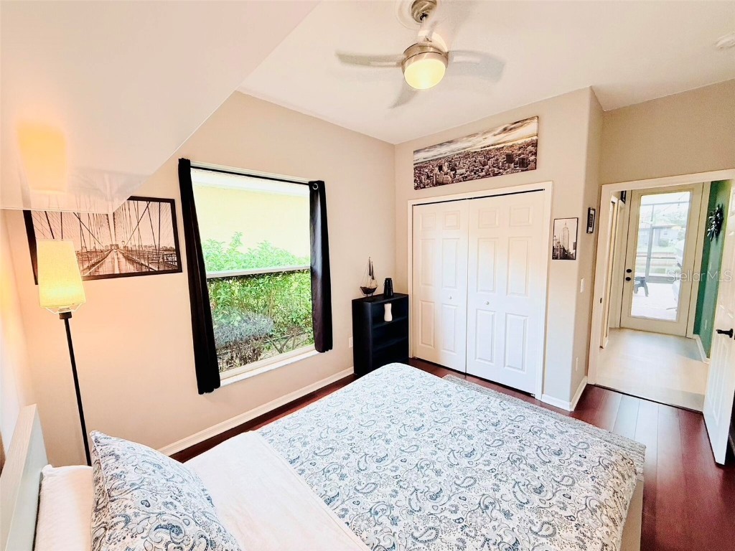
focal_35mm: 14
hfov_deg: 102.1
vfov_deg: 85.7
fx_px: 297
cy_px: 276
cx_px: 368
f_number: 2.2
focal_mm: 2.22
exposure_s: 1/120
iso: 200
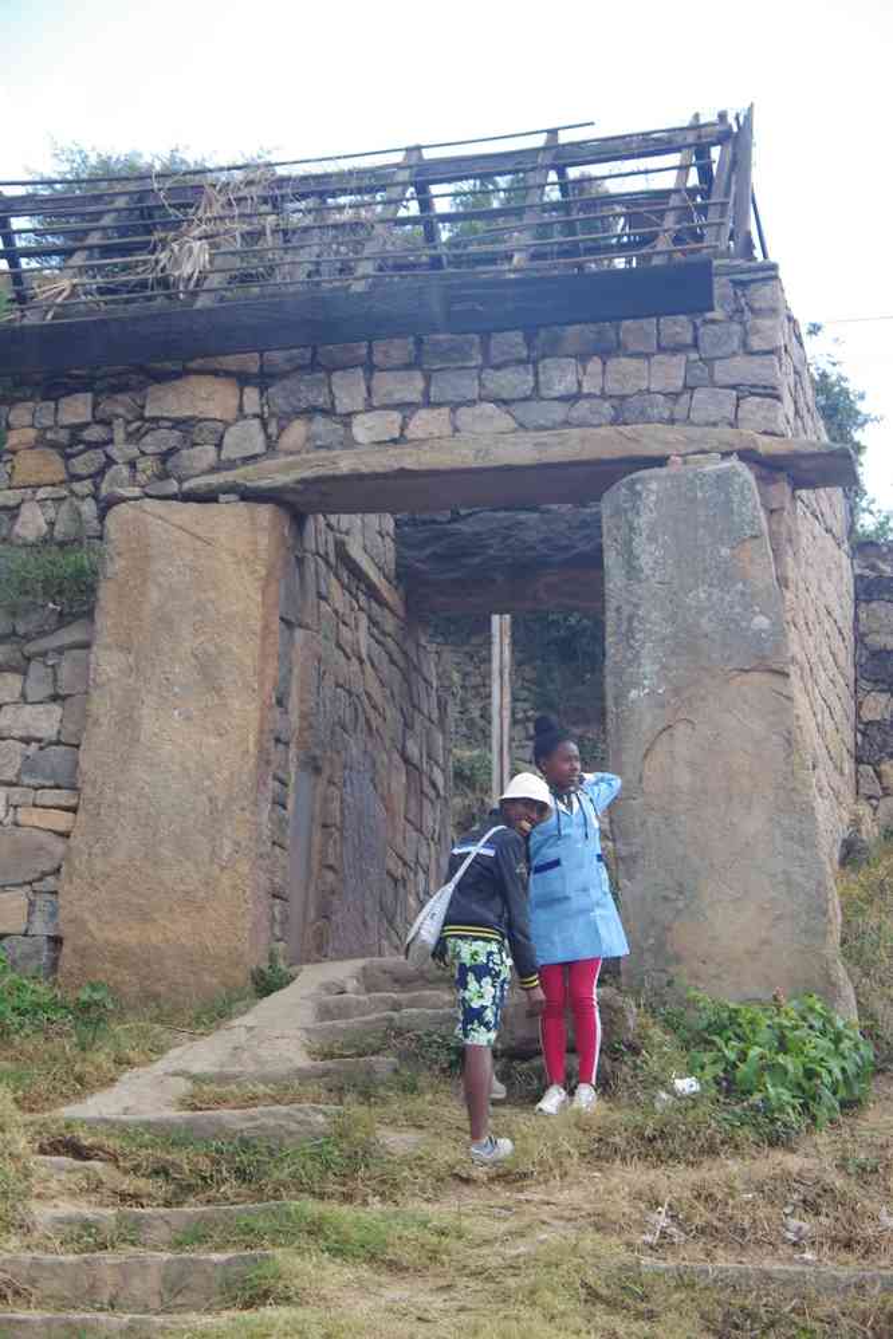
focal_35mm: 87
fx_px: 3237
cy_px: 670
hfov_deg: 15.7
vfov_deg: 23.4
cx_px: 446
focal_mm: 57.5
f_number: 8
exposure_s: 1/100
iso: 400
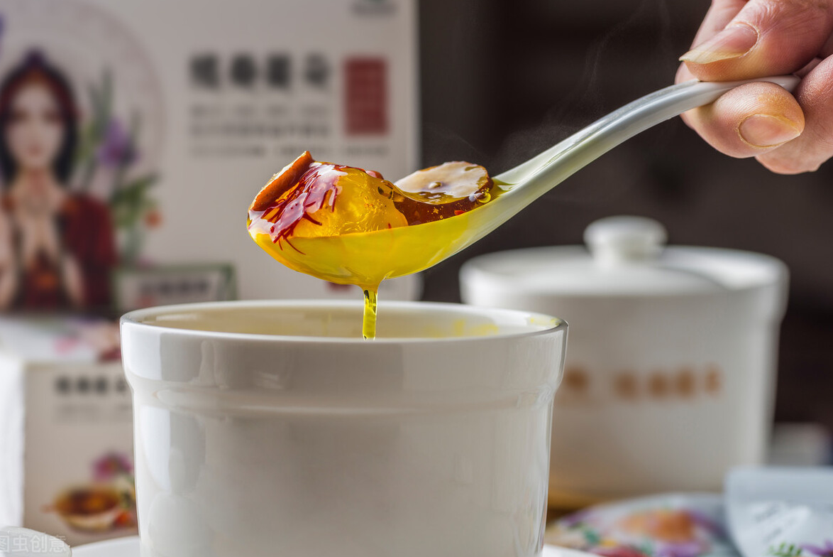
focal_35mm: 92
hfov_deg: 22.1
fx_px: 2130
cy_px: 275
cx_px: 415
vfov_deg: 14.9
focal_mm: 90
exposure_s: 1/125
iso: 100
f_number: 9
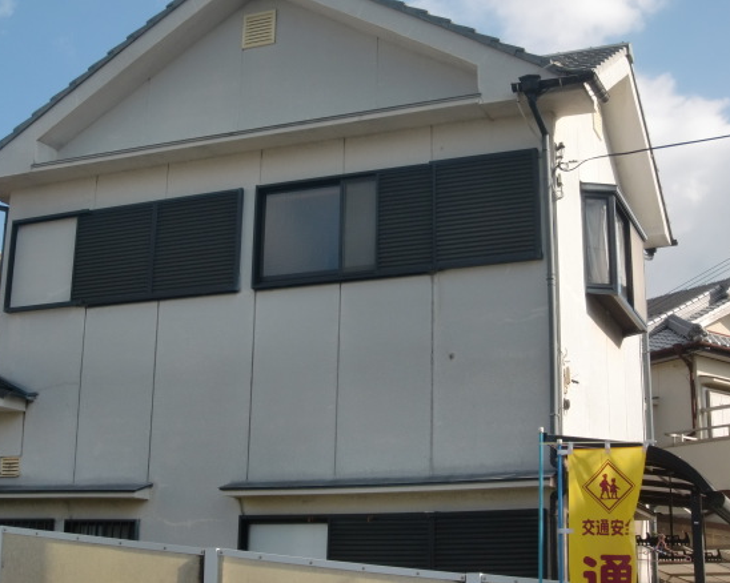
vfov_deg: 26.7
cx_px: 324
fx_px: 1231
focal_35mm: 57
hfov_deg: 33.0
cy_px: 266
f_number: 4.2
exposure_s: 1/400
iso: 64
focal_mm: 8.68
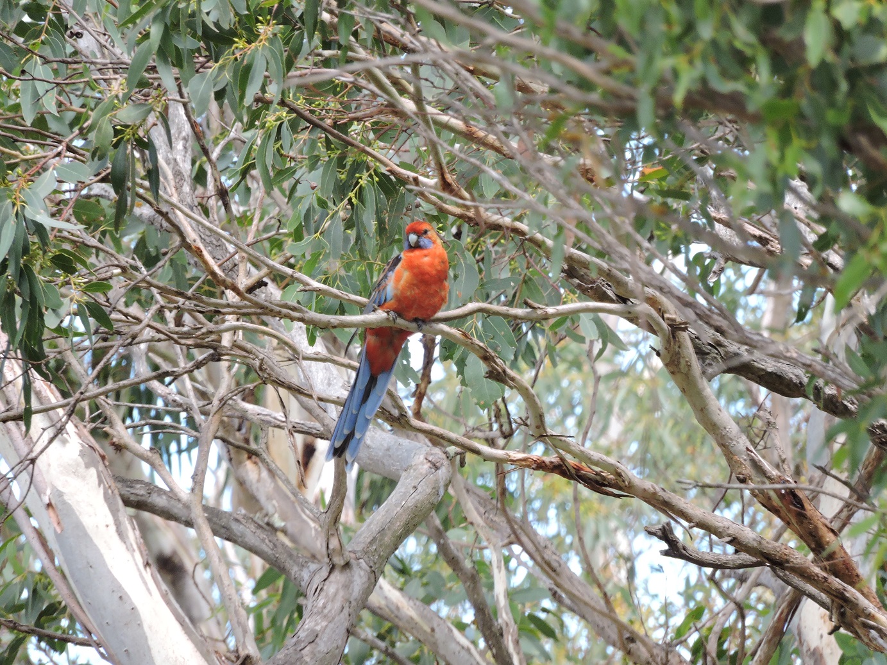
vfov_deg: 1.5
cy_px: 332
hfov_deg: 2.0
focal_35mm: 1000
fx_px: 25622
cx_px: 444
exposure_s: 1/200
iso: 400
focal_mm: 179.2
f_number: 5.6
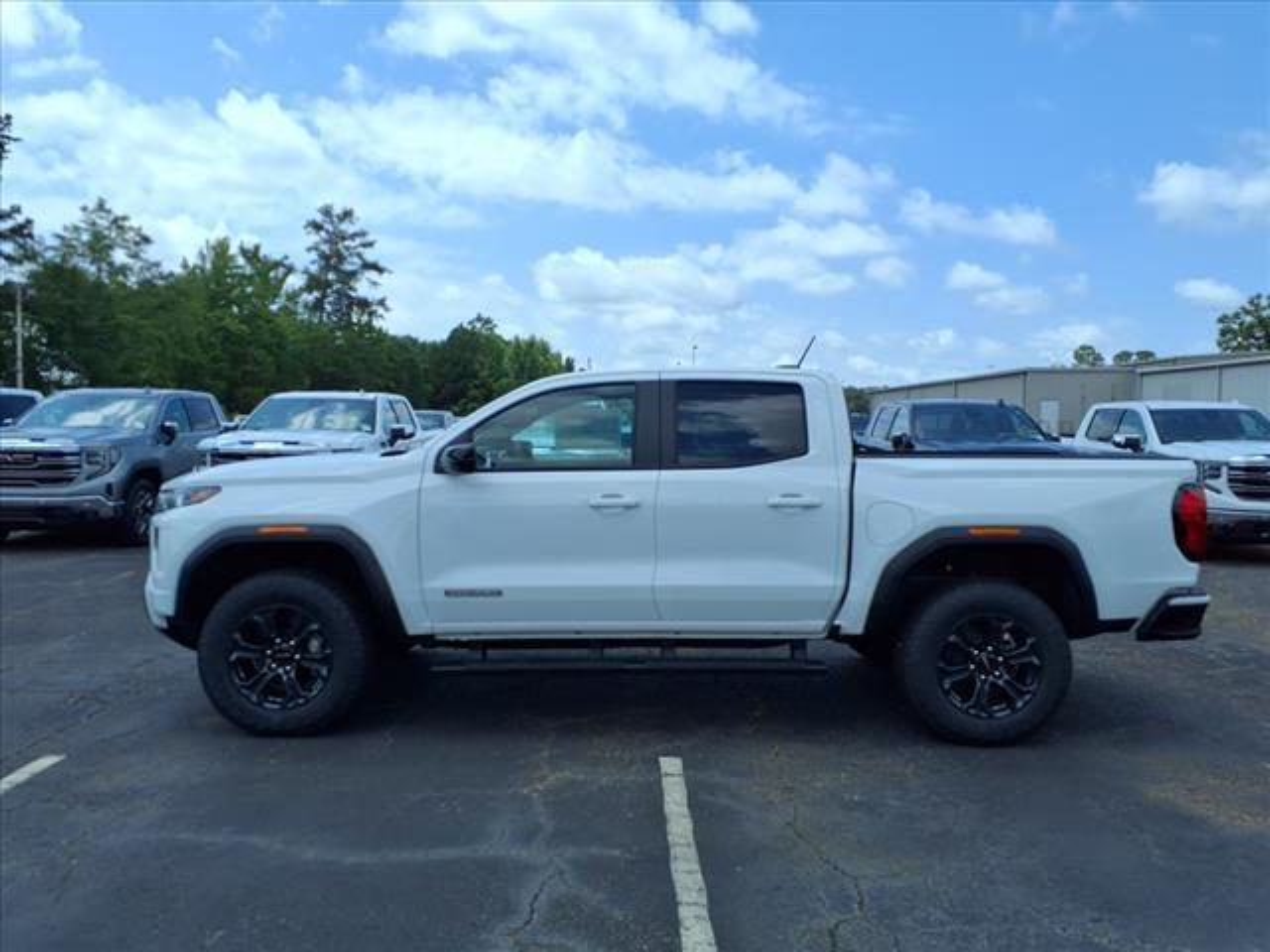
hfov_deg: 65.3
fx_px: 991
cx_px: 635
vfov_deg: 51.4
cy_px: 476
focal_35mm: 27
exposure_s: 1/2000
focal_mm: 3.58
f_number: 1.9
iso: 40
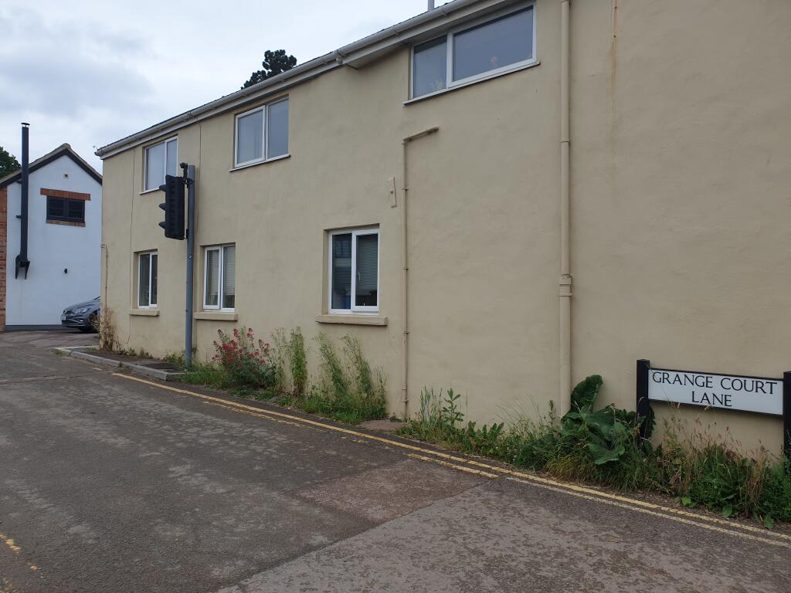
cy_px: 296
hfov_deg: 67.3
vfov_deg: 53.1
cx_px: 396
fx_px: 594
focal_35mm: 26
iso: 50
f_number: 2.4
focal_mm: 4.3
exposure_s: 1/476
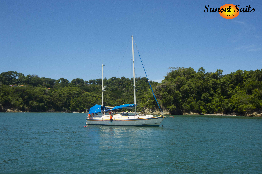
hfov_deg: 53.1
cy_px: 87
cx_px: 131
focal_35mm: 36
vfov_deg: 36.9
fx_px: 262
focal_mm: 24
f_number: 25
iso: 800
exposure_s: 1/250
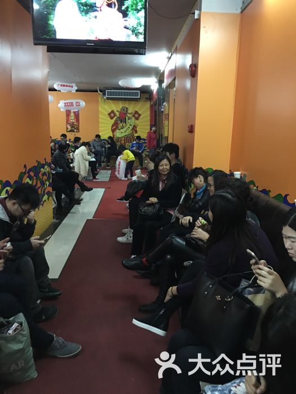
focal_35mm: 29
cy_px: 197
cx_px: 148
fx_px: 331
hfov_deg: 48.2
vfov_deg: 61.7
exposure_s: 1/8
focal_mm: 4.15
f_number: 2.2
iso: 125
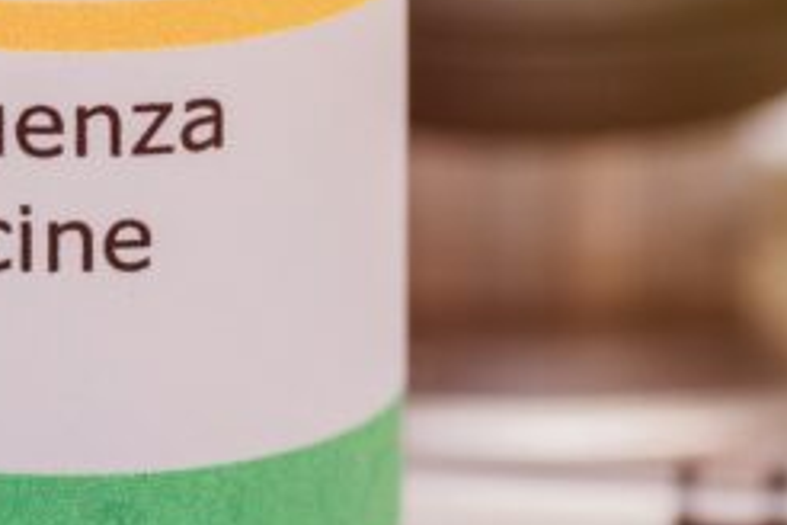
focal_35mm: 416
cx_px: 58
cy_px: 173
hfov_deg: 4.9
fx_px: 9094
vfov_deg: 3.3
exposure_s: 1/125
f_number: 8
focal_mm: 100
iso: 800
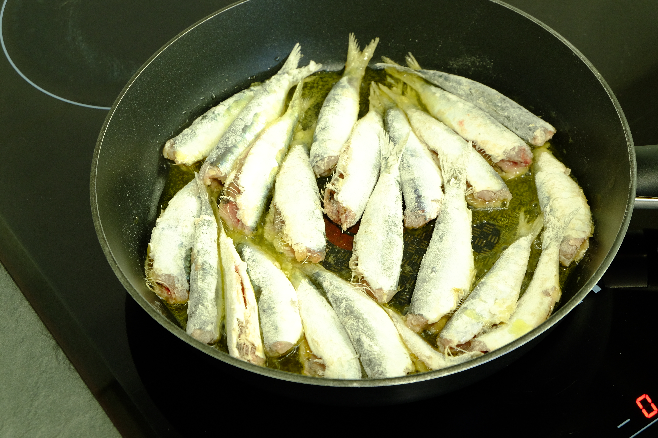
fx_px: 1371
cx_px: 329
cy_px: 219
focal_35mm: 75
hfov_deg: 27.0
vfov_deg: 18.2
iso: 800
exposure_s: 1/8
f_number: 7.1
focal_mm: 50
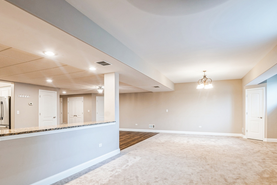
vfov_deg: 61.3
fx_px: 154
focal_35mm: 20
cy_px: 112
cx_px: 129
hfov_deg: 83.9
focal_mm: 10
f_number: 7.1
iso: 250
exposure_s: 1/2
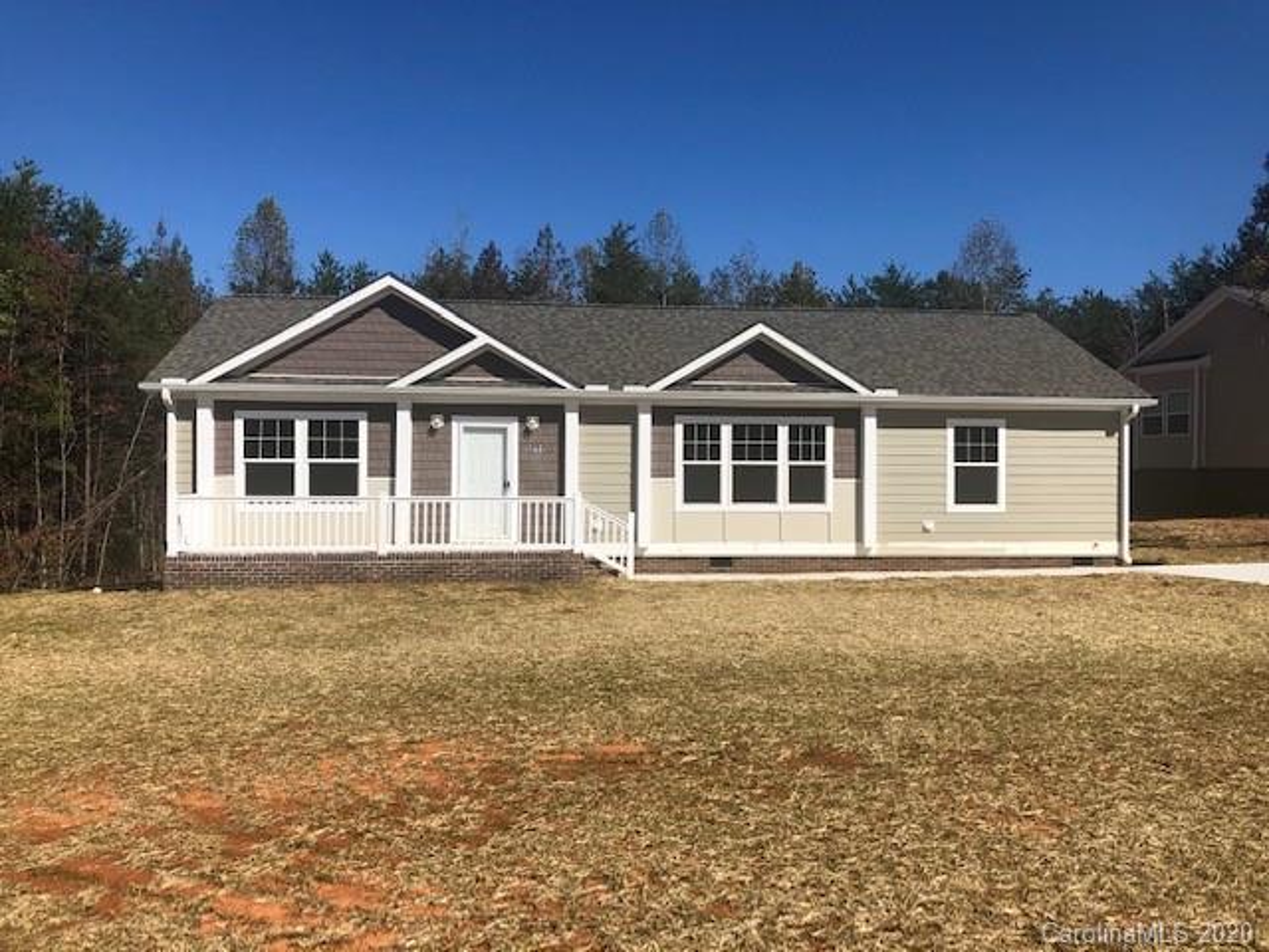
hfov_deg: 63.4
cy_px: 476
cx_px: 634
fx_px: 1026
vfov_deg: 49.7
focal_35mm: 28
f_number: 1.8
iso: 20
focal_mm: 4
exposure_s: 1/3247
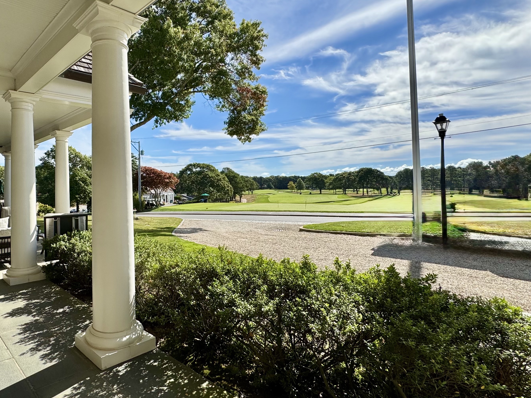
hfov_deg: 76.4
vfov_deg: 63.4
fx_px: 322
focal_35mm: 21
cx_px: 175
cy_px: 183
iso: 50
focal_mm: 2.22
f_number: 2.2
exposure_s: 1/2415
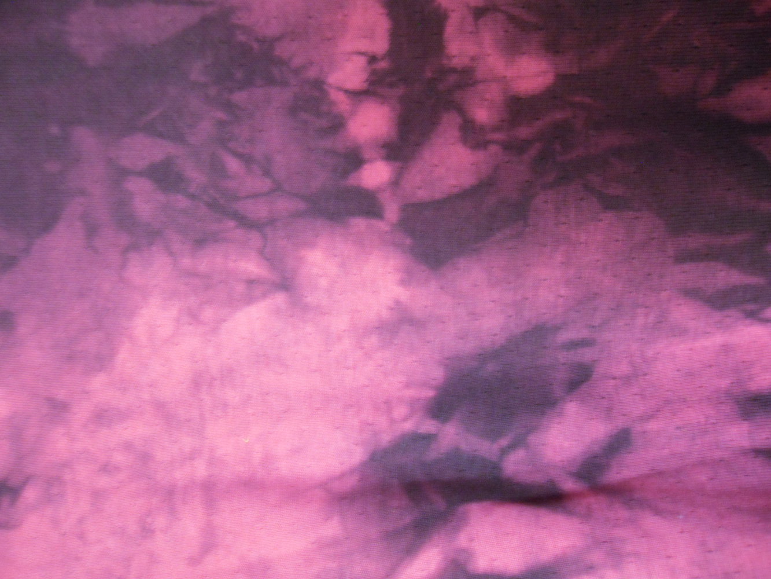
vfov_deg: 32.2
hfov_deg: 42.1
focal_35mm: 45
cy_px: 290
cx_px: 386
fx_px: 1002
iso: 400
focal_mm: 6.3
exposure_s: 1/2.5
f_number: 3.5
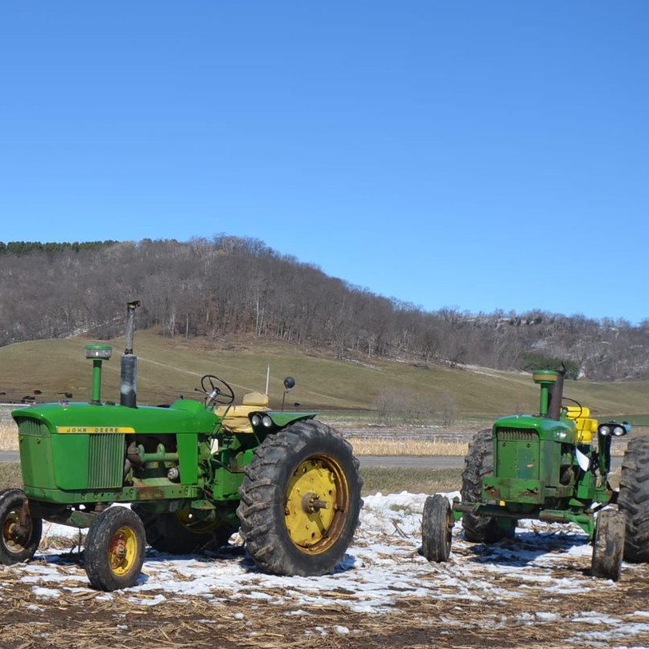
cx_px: 73
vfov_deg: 29.0
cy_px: 404
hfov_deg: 28.1
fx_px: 1251
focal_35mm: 59
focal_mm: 22
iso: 100
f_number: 9
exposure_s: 1/320
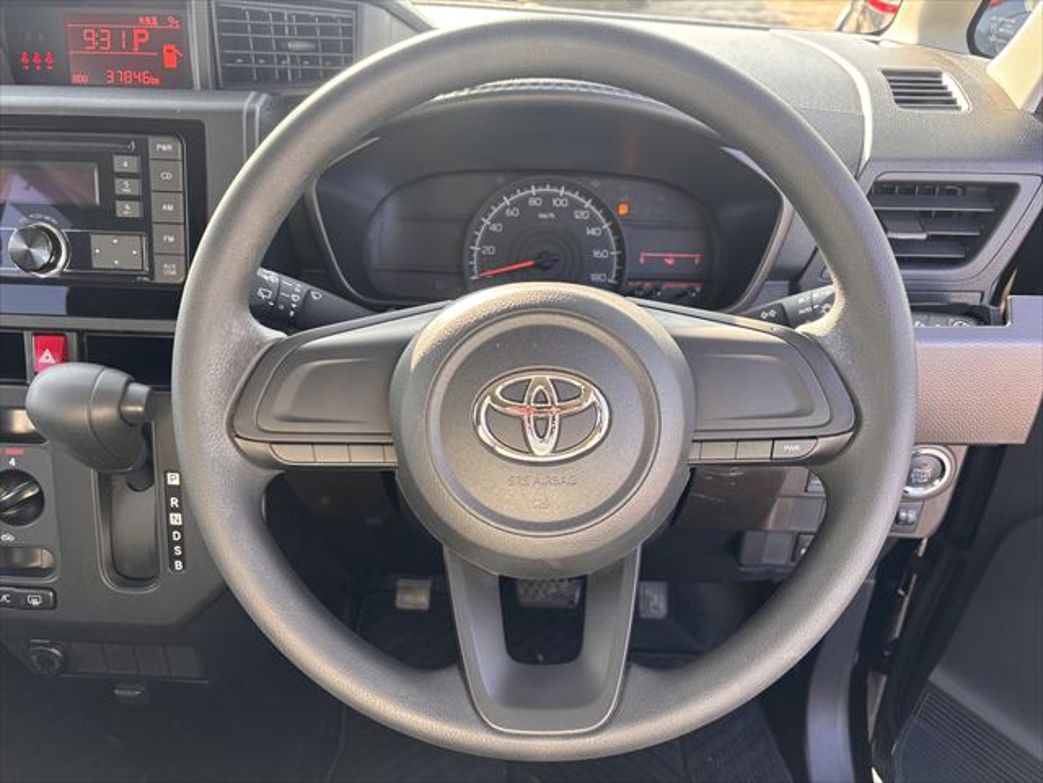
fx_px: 783
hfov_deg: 67.3
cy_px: 392
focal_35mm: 26
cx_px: 522
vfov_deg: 53.1
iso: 80
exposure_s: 1/121
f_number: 1.6
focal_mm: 5.96
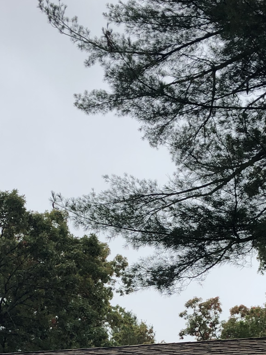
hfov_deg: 20.2
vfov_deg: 25.9
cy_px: 310
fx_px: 748
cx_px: 134
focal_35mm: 73
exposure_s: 1/685
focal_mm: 3.99
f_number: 1.8
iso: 20
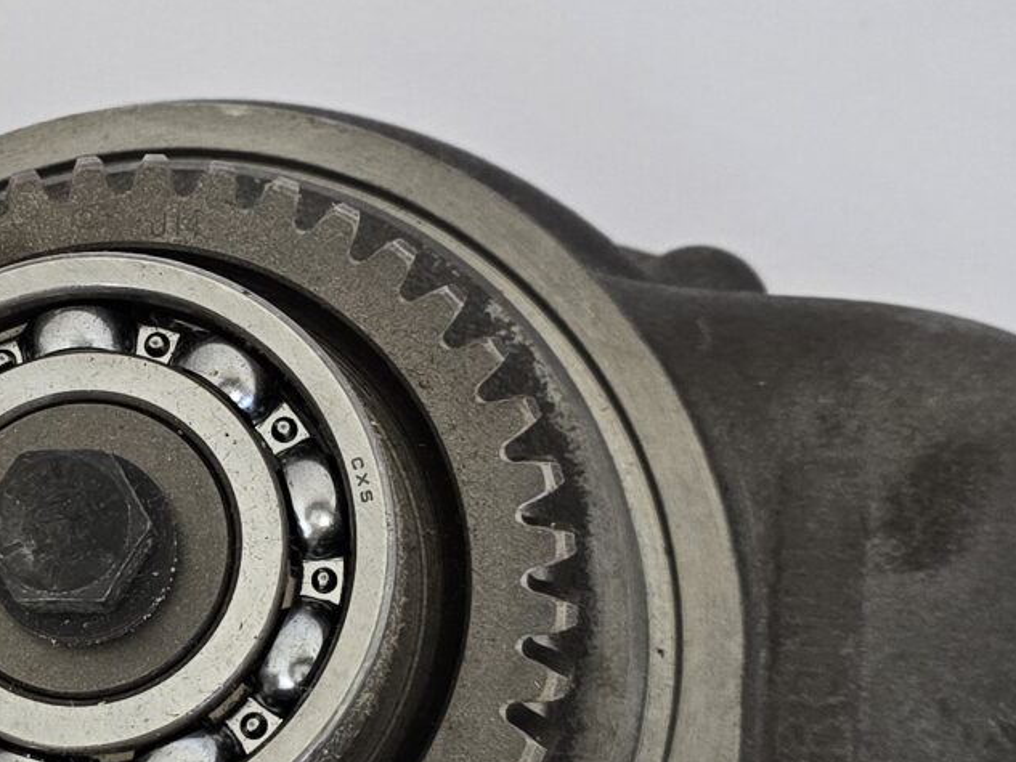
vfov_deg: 15.9
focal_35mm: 93
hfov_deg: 20.4
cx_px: -5
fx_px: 2730
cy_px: 523
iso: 250
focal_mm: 6.3
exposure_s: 1/120
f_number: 1.7
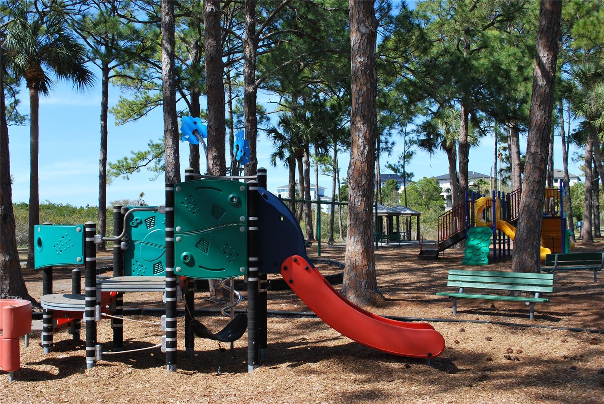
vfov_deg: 36.9
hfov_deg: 53.1
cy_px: 202
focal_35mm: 36
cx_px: 302
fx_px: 605
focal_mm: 24
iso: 100
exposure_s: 1/200
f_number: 7.1
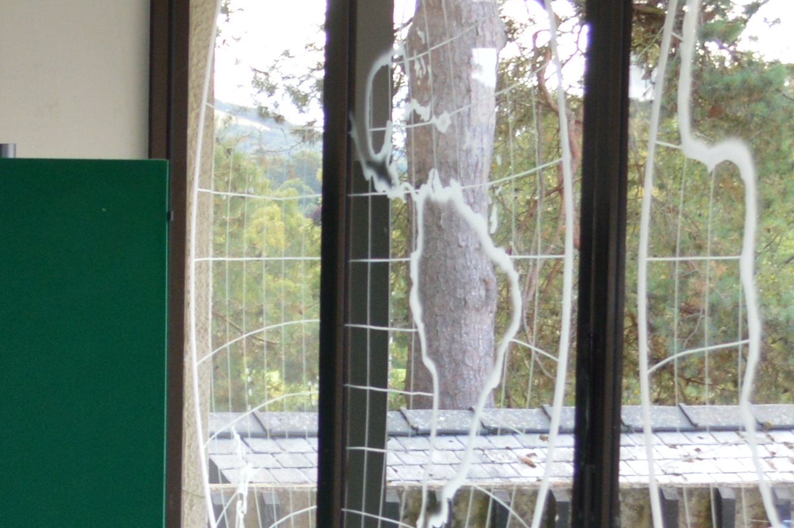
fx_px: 3547
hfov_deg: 12.5
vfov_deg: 8.3
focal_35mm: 161
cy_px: 772
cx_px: -139
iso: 320
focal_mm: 24
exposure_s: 1/125
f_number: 4
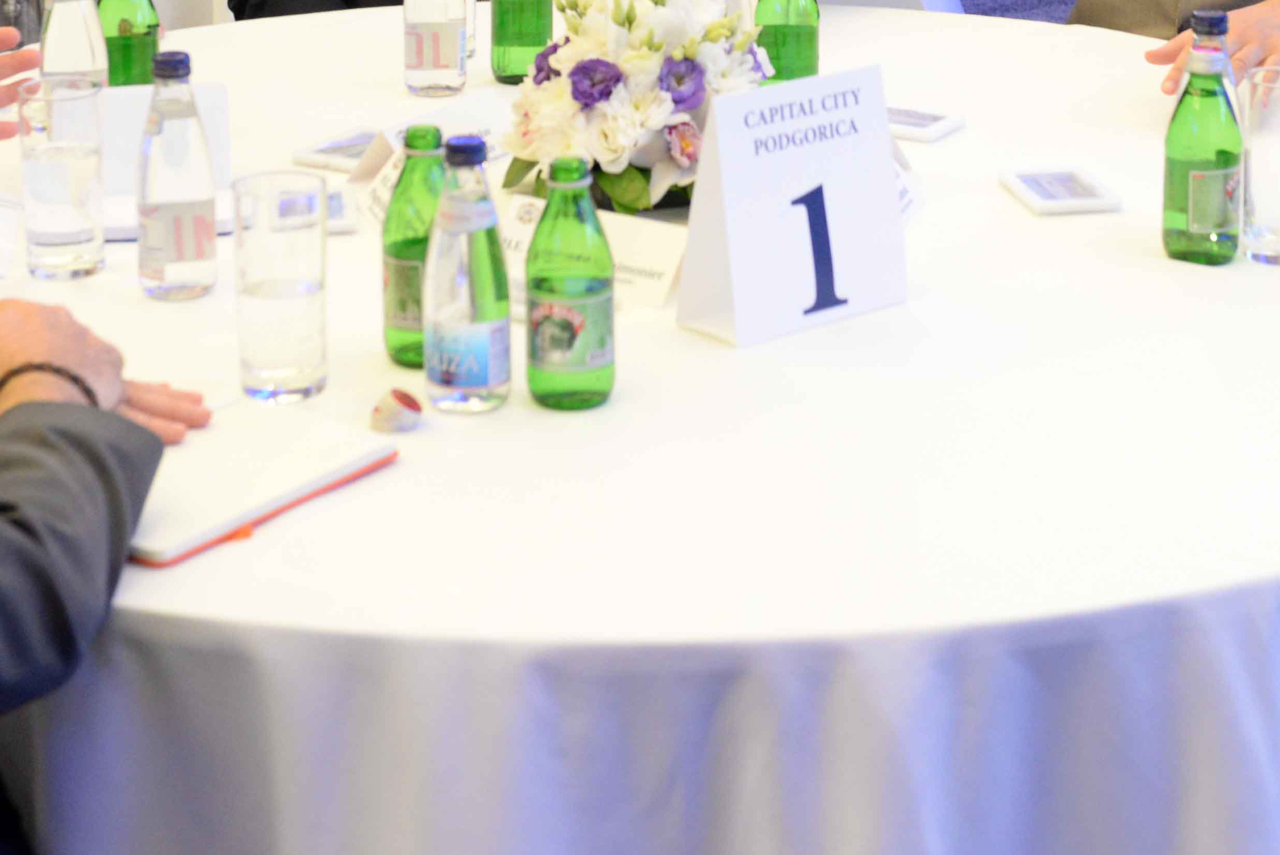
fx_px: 3023
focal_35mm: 85
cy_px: -138
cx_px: 745
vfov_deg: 15.6
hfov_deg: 23.9
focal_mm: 35
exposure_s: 1/100
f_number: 4.5
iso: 2500
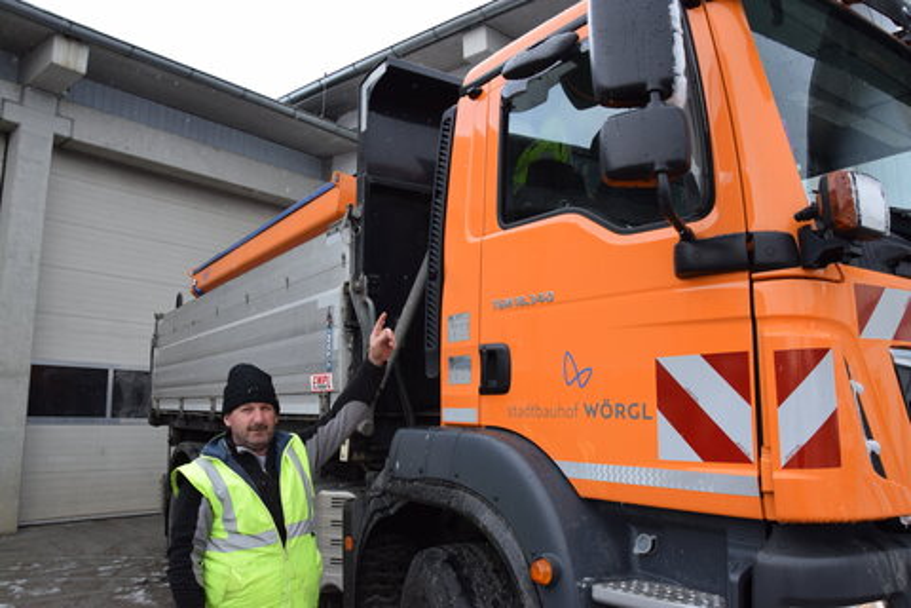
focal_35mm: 27
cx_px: 456
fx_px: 683
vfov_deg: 47.9
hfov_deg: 67.4
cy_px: 304
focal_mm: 18
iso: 400
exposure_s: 1/250
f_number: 8
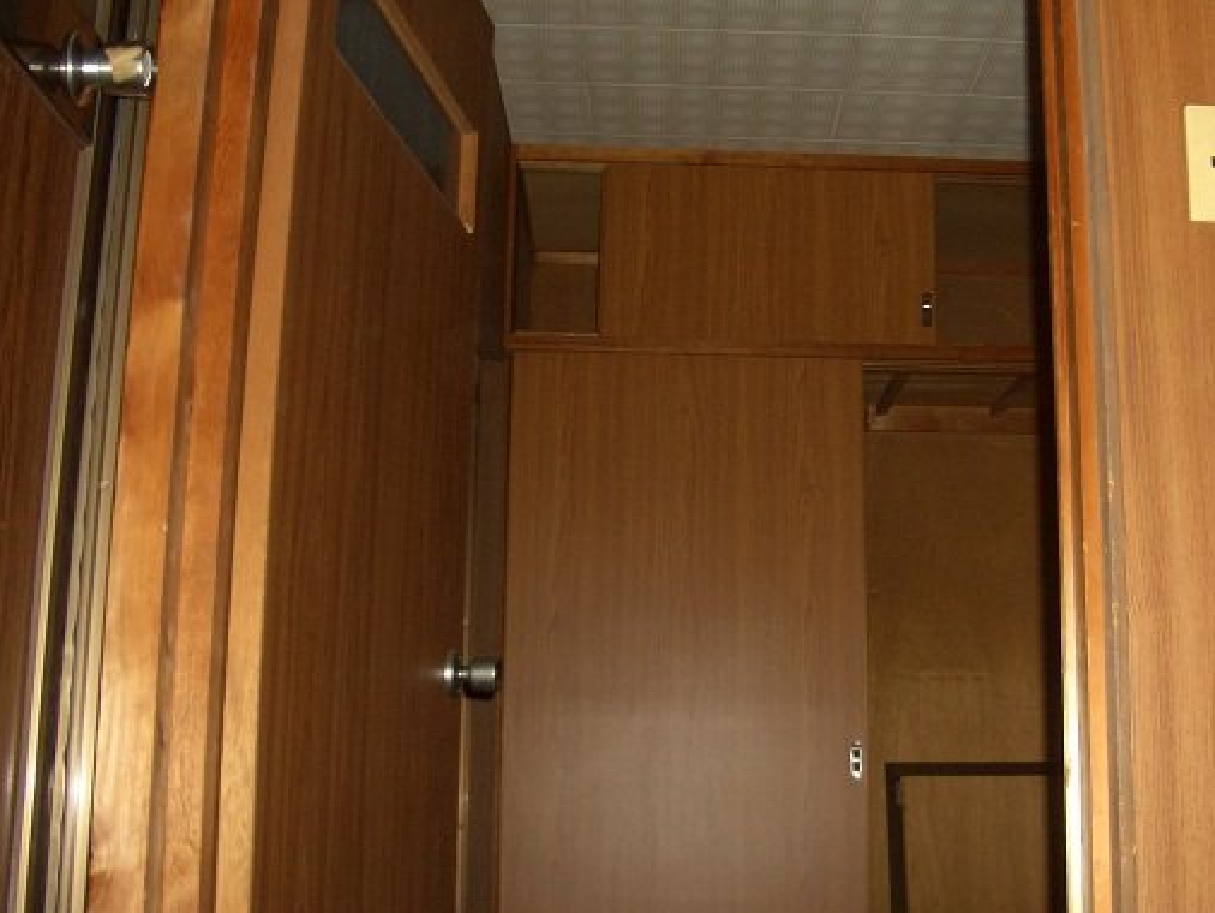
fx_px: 1650
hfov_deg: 40.2
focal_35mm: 47
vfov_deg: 30.9
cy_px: 440
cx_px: 737
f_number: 2.6
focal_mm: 5.8
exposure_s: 1/60
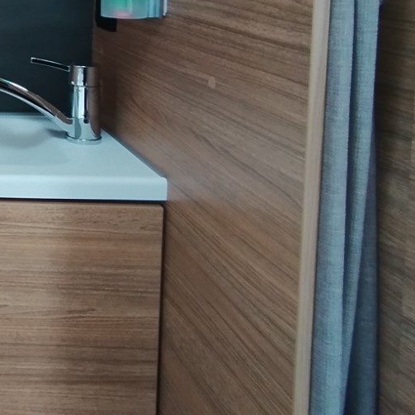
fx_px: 610
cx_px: -151
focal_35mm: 45
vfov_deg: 33.8
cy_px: -14
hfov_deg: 28.9
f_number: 2.2
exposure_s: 1/33.3
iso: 110
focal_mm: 1.65
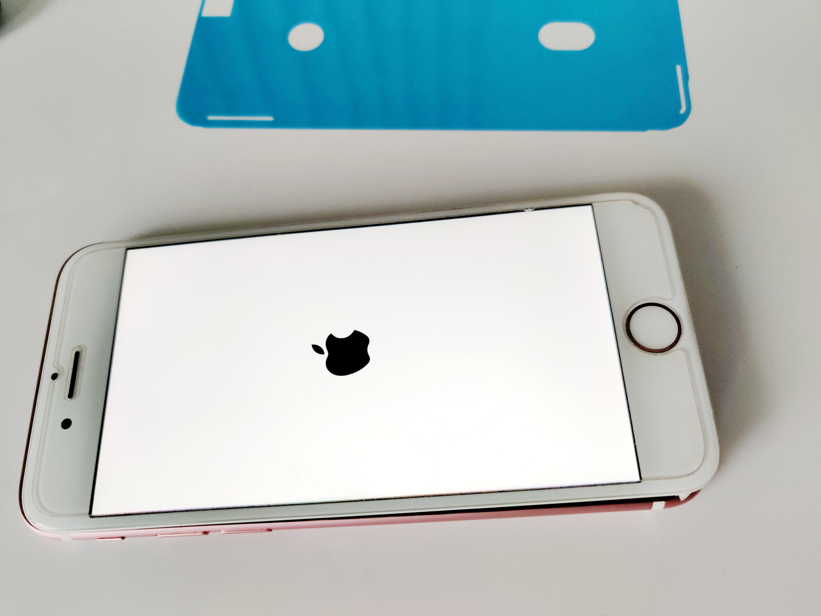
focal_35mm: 27
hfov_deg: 65.3
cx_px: 410
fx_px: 640
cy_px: 308
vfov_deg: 51.4
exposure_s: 1/50
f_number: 1.65
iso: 250
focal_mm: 4.75
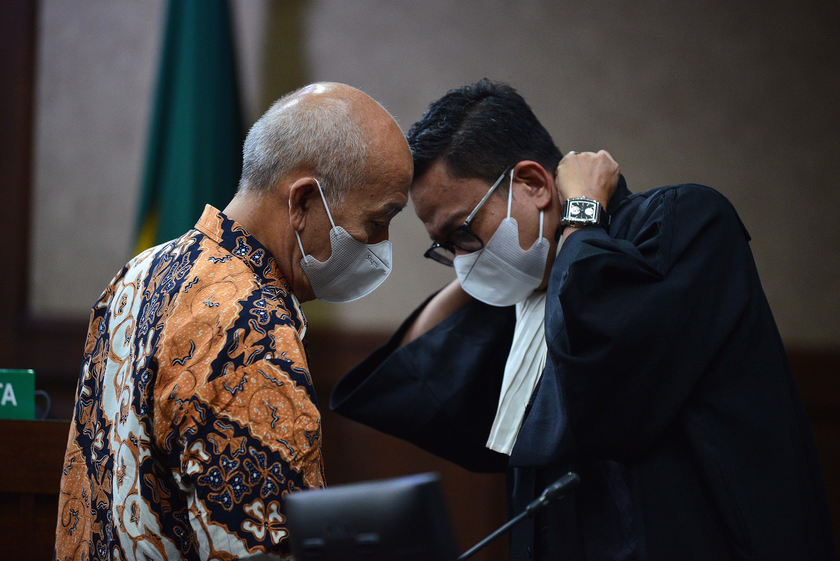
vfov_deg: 8.3
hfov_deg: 12.4
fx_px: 3851
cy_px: 280
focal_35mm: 165
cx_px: 420
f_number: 2.8
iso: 3200
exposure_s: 1/100
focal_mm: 165
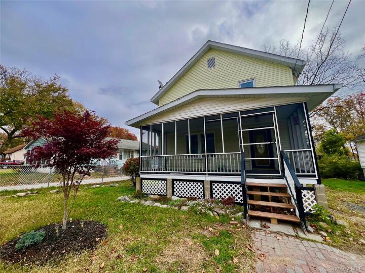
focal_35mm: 13
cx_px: 182
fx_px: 137
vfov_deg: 89.9
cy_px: 136
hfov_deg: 106.2
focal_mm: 1.57
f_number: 1.8
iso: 32
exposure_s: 1/673
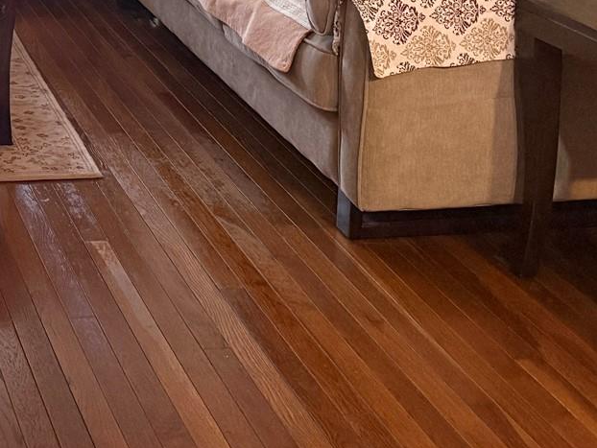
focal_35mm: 79
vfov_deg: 17.3
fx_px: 1363
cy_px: -171
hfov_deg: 23.0
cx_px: -92
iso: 500
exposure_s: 1/60
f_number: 1.78
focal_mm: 6.76
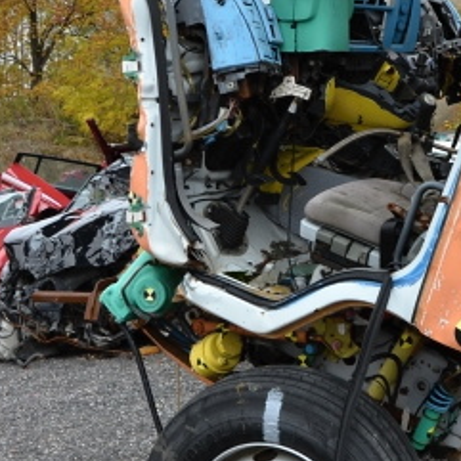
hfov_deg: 21.8
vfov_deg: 22.8
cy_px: 230
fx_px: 1145
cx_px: 476
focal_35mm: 76
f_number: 5.6
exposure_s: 1/125
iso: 220
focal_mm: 18
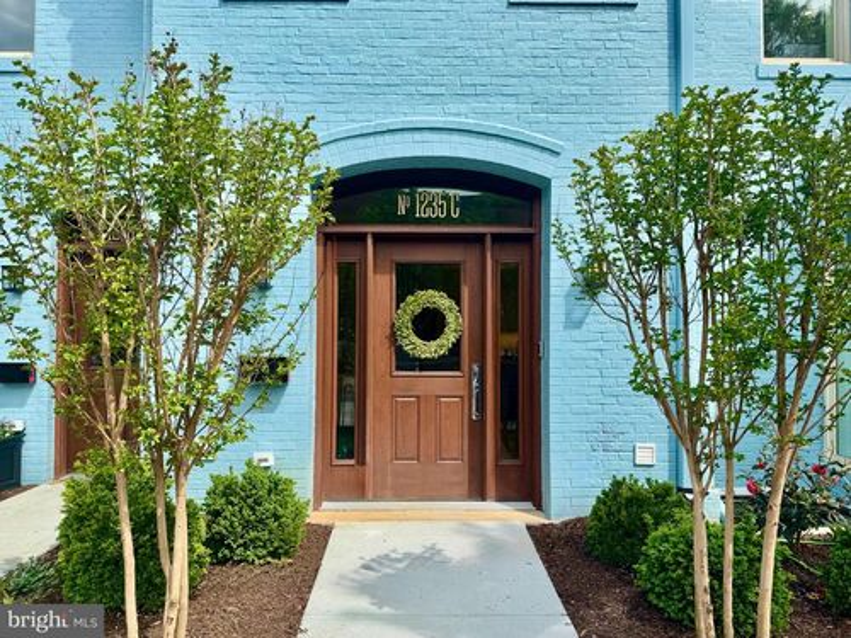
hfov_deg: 71.6
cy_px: 319
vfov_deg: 56.8
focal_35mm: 24
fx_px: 590
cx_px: 426
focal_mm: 6.76
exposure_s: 1/3096
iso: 80
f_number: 1.78
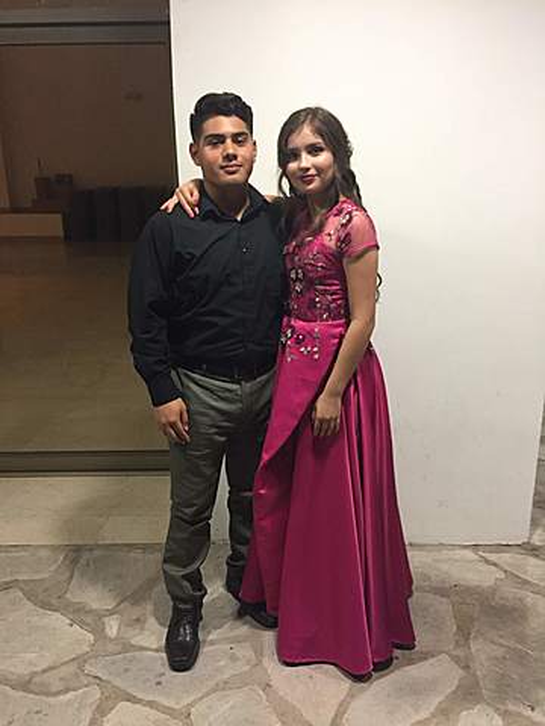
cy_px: 363
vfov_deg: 61.7
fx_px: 609
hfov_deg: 48.2
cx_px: 272
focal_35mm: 29
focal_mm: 4.15
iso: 250
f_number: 2.2
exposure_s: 1/24
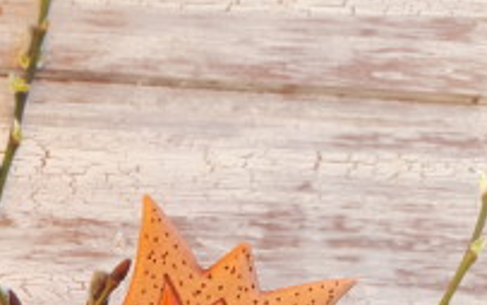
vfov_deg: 14.4
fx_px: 1115
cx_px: -97
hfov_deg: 22.7
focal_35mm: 84
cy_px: 476
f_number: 1.9
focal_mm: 3.6
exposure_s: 1/158
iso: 40
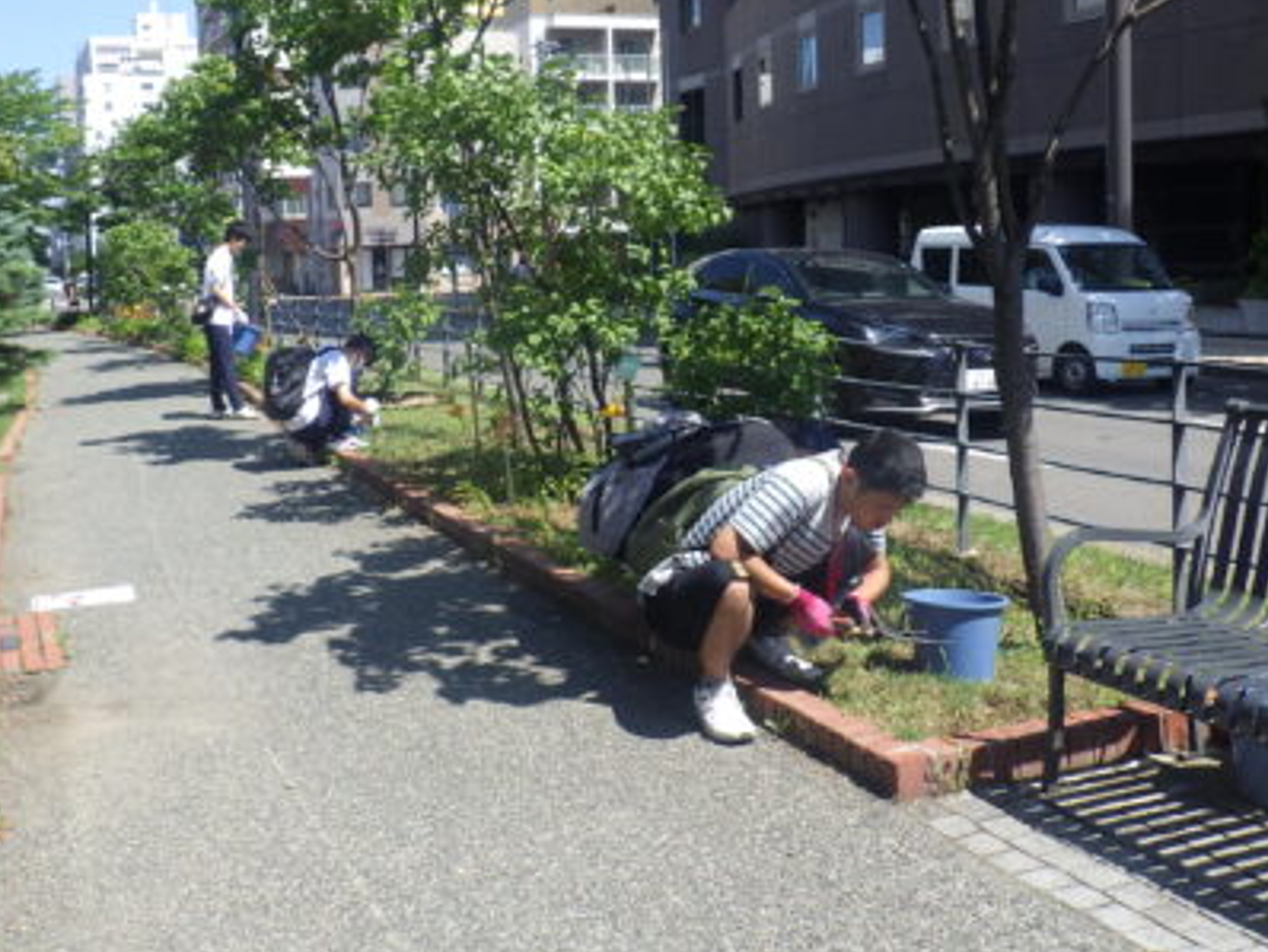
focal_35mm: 40
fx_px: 1466
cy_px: 387
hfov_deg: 46.6
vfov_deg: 35.9
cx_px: 524
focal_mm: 5
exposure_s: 1/500
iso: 125
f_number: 4.2
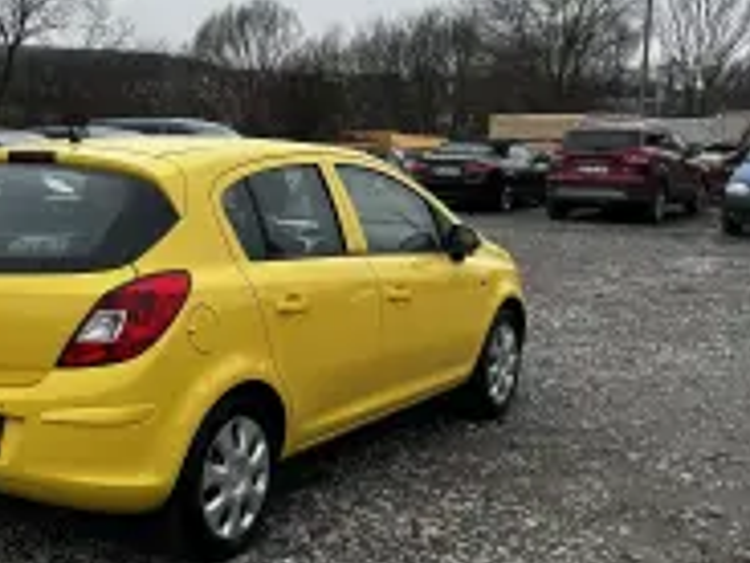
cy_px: 306
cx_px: 188
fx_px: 1105
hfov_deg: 36.6
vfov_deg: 28.5
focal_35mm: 51
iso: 50
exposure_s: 1/1112
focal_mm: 5.7
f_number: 1.5
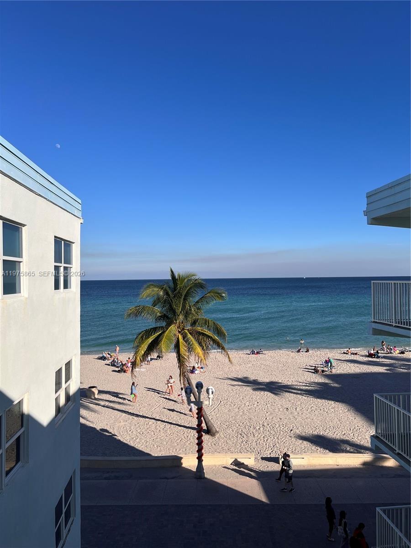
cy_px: 274
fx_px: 412
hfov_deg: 53.1
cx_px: 206
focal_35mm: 26
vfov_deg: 67.3
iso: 50
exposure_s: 1/5882
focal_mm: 5.7
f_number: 1.5
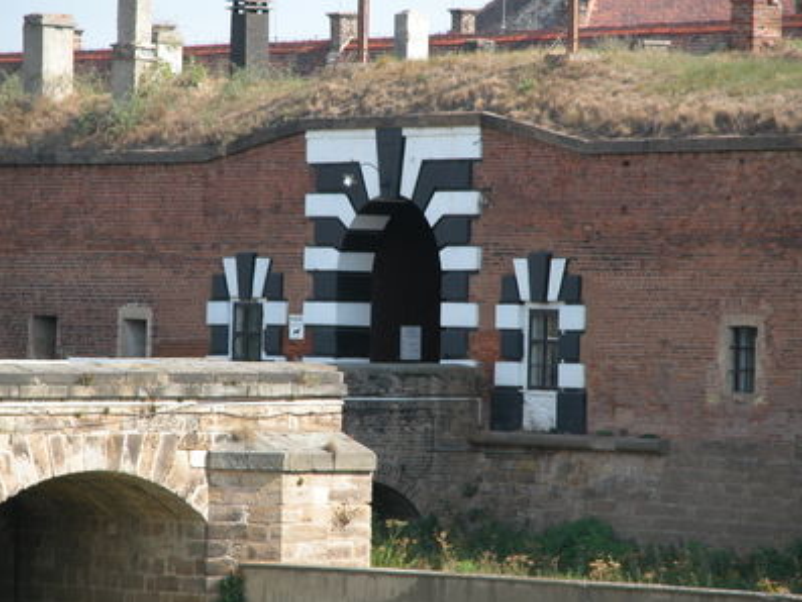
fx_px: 6535
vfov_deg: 5.3
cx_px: 402
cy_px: 301
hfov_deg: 7.0
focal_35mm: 282
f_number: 4.7
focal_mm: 71.2
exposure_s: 1/255
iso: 100
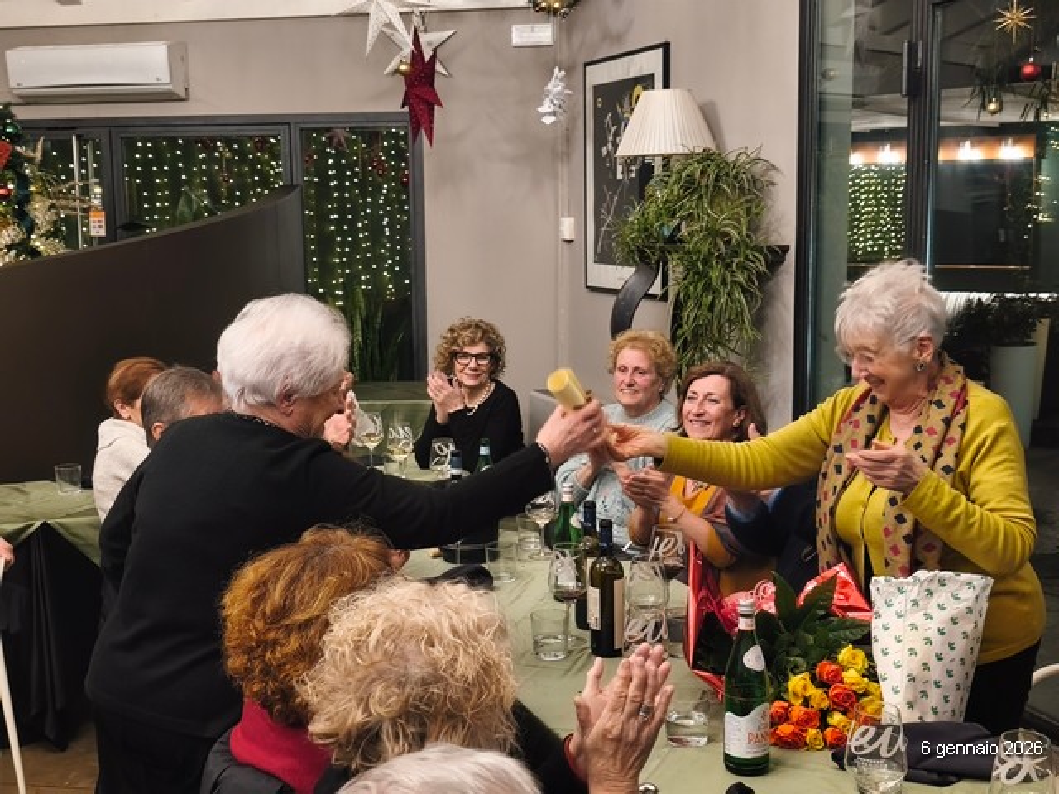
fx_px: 1407
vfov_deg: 31.5
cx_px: 530
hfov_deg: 41.2
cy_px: 397
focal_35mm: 46
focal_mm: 6.18
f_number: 1.65
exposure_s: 1/33.3
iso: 1000
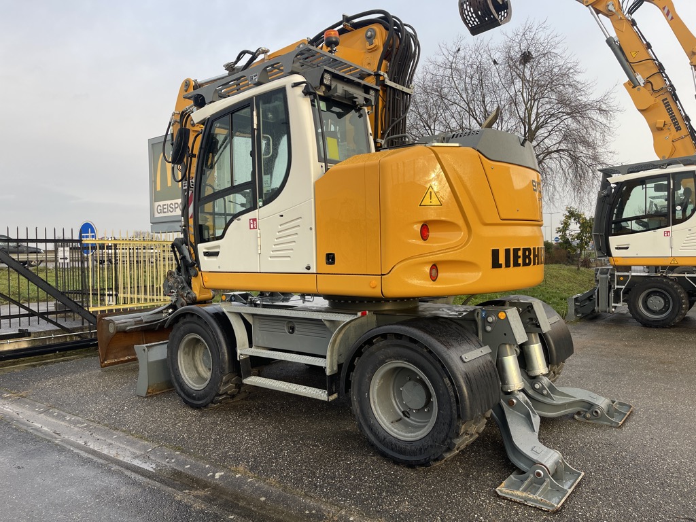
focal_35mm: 25
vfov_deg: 54.9
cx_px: 348
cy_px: 261
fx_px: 503
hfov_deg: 69.4
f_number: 1.6
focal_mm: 5.1
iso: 32
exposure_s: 1/274
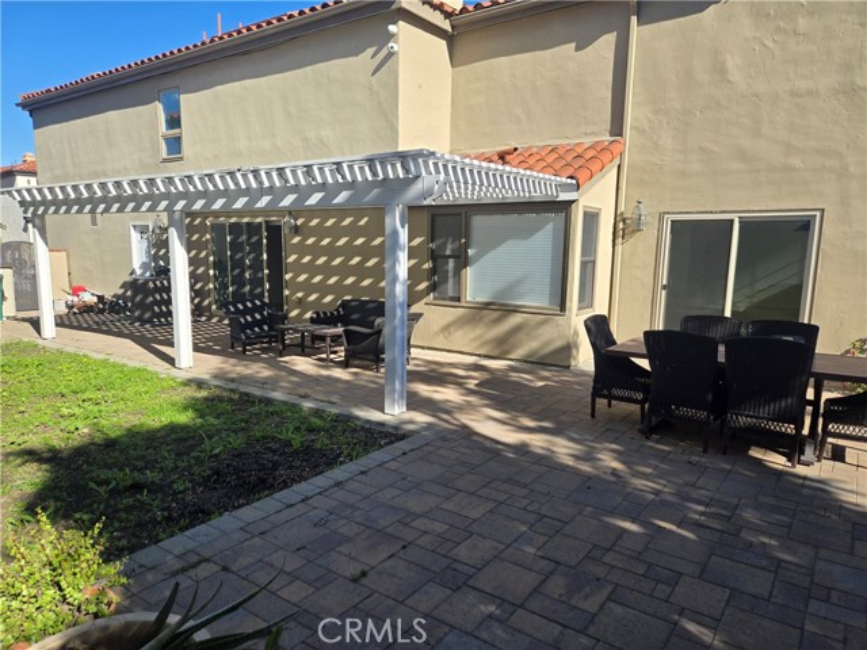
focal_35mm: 23
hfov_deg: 73.9
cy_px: 325
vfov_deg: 58.9
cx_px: 434
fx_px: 576
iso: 25
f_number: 1.8
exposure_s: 1/1402
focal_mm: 5.4
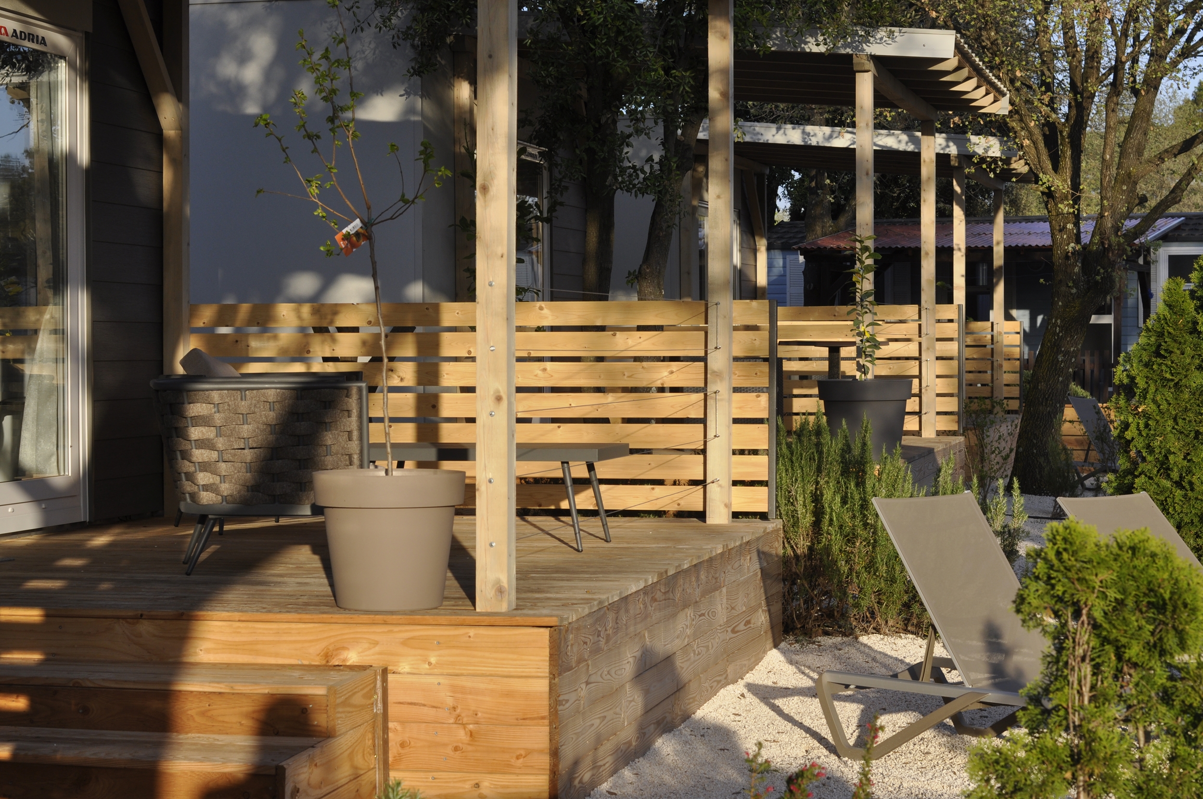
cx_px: 602
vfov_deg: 18.1
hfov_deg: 27.0
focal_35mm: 75
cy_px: 400
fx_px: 2503
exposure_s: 1/250
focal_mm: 50
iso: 200
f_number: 8
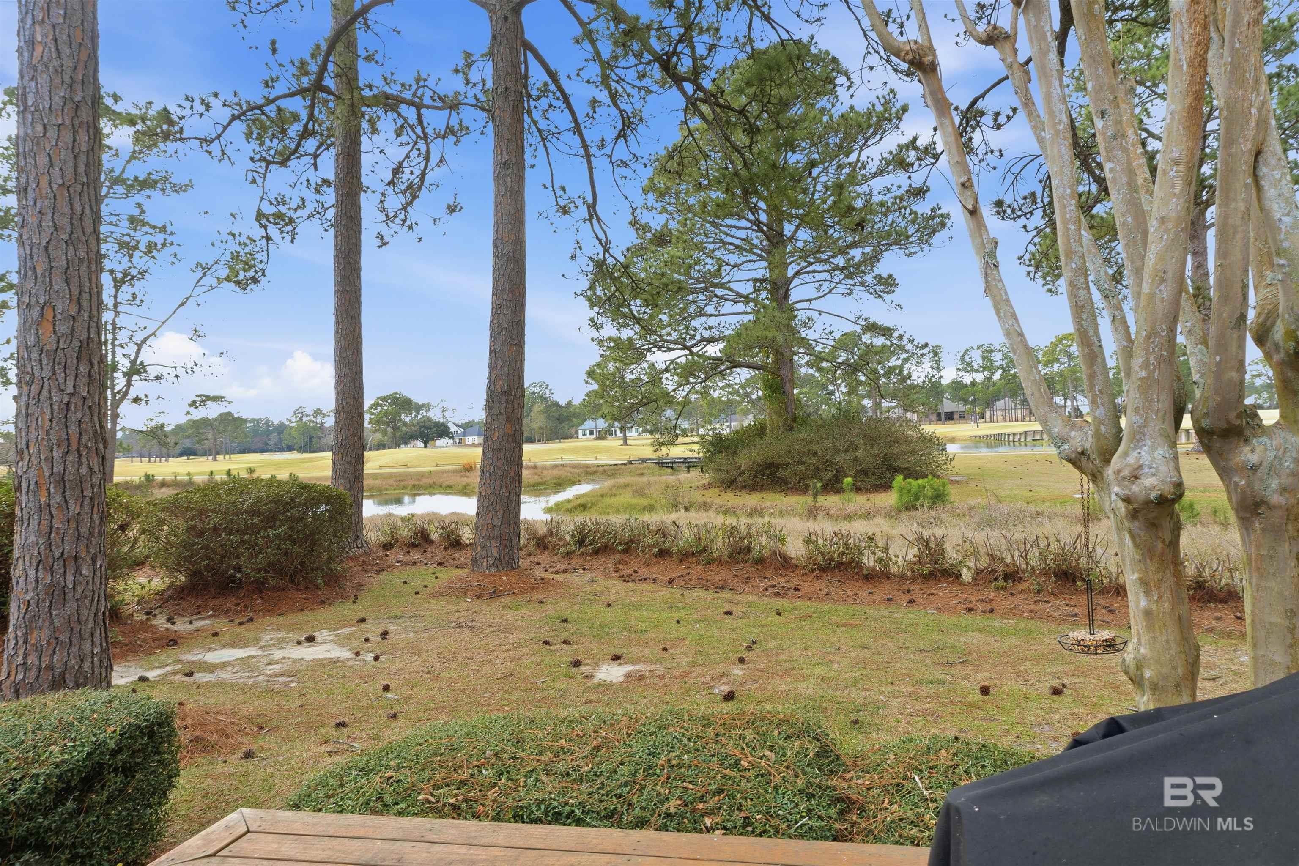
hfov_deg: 73.7
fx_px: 866
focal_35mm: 24
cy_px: 433
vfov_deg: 53.1
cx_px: 650
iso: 50
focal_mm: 16
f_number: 8
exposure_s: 1/10
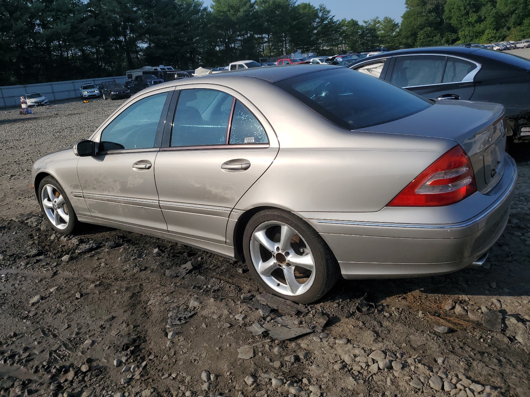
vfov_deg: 53.1
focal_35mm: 26
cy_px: 198
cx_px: 265
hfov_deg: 67.3
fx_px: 398
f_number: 1.5
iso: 50
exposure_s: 1/10000
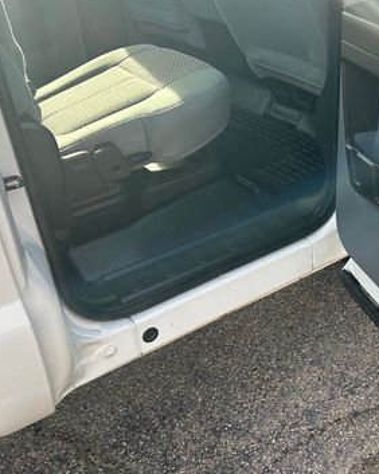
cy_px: 238
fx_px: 646
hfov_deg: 32.2
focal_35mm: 46
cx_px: 281
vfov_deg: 40.4
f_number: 1.5
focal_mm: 5.7
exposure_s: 1/769
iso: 50
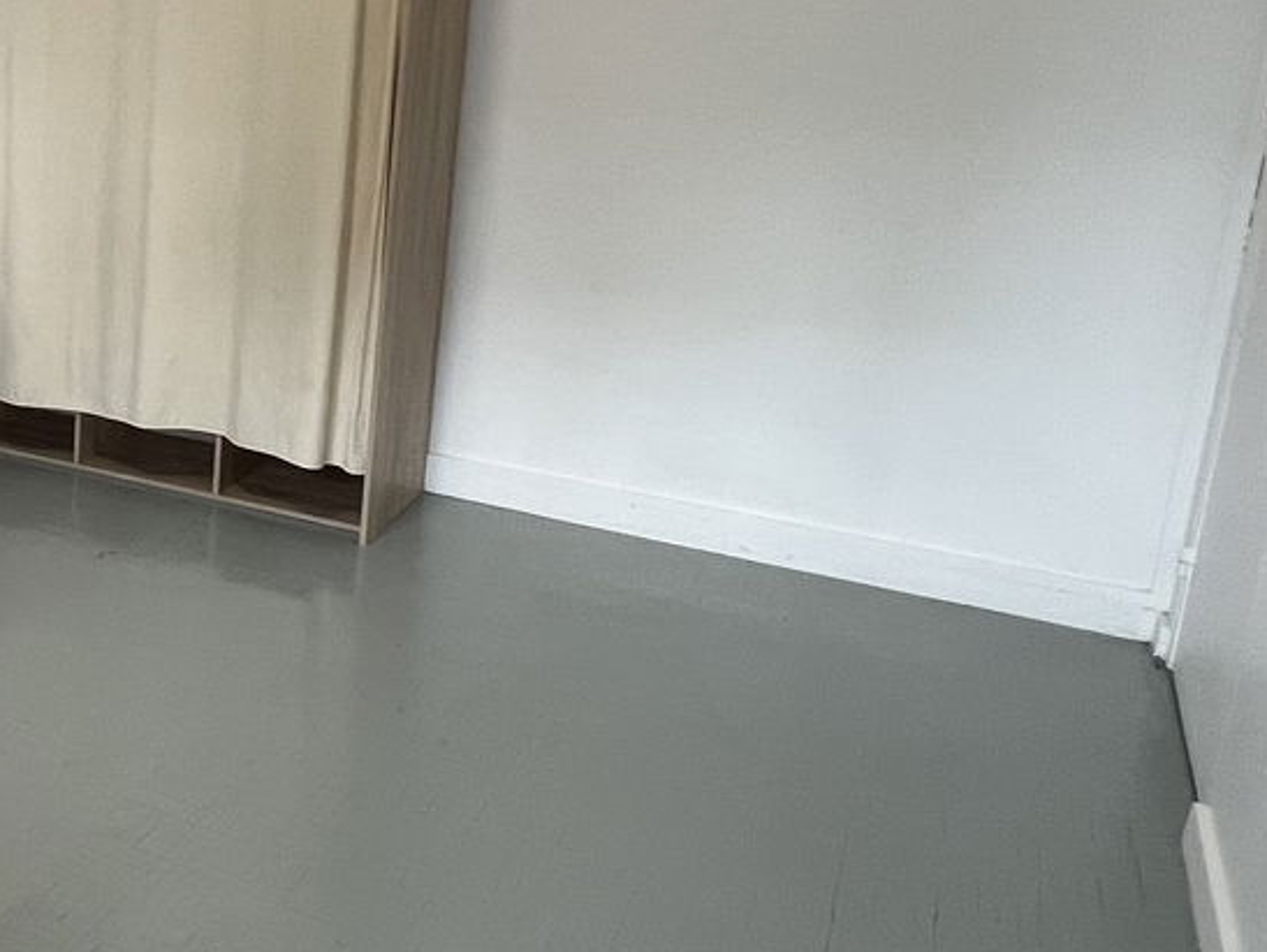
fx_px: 1392
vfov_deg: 37.2
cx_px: -169
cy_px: 292
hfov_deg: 39.0
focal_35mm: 38
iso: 160
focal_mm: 1.57
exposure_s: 1/100
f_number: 1.8
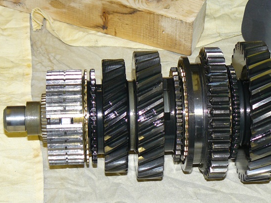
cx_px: 174
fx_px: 876
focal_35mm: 112
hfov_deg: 17.5
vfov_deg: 13.2
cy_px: 98
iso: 100
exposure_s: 1/30
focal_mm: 13.1
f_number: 3.2
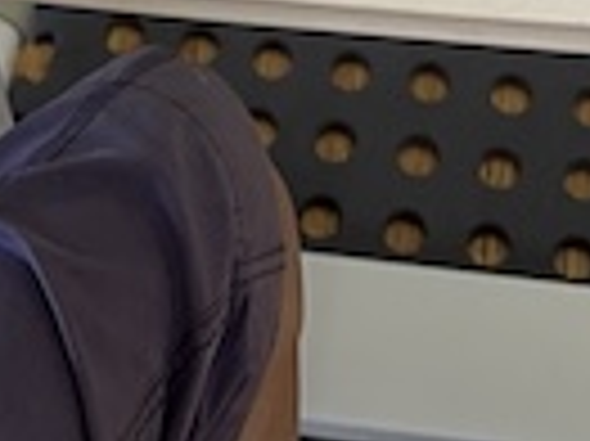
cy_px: -830
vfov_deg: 8.9
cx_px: 180
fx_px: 2367
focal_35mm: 139
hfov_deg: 14.2
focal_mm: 6.86
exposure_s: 1/100
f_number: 1.78
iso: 64
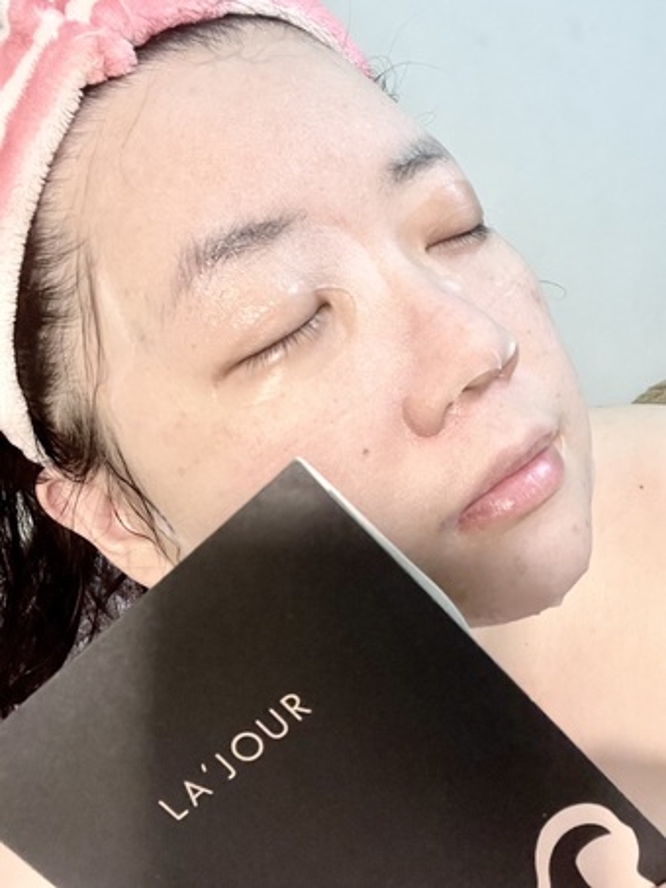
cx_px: 333
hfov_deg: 46.8
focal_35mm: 30
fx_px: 769
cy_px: 444
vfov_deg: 60.0
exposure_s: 1/60
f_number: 2.2
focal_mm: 2.71
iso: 320
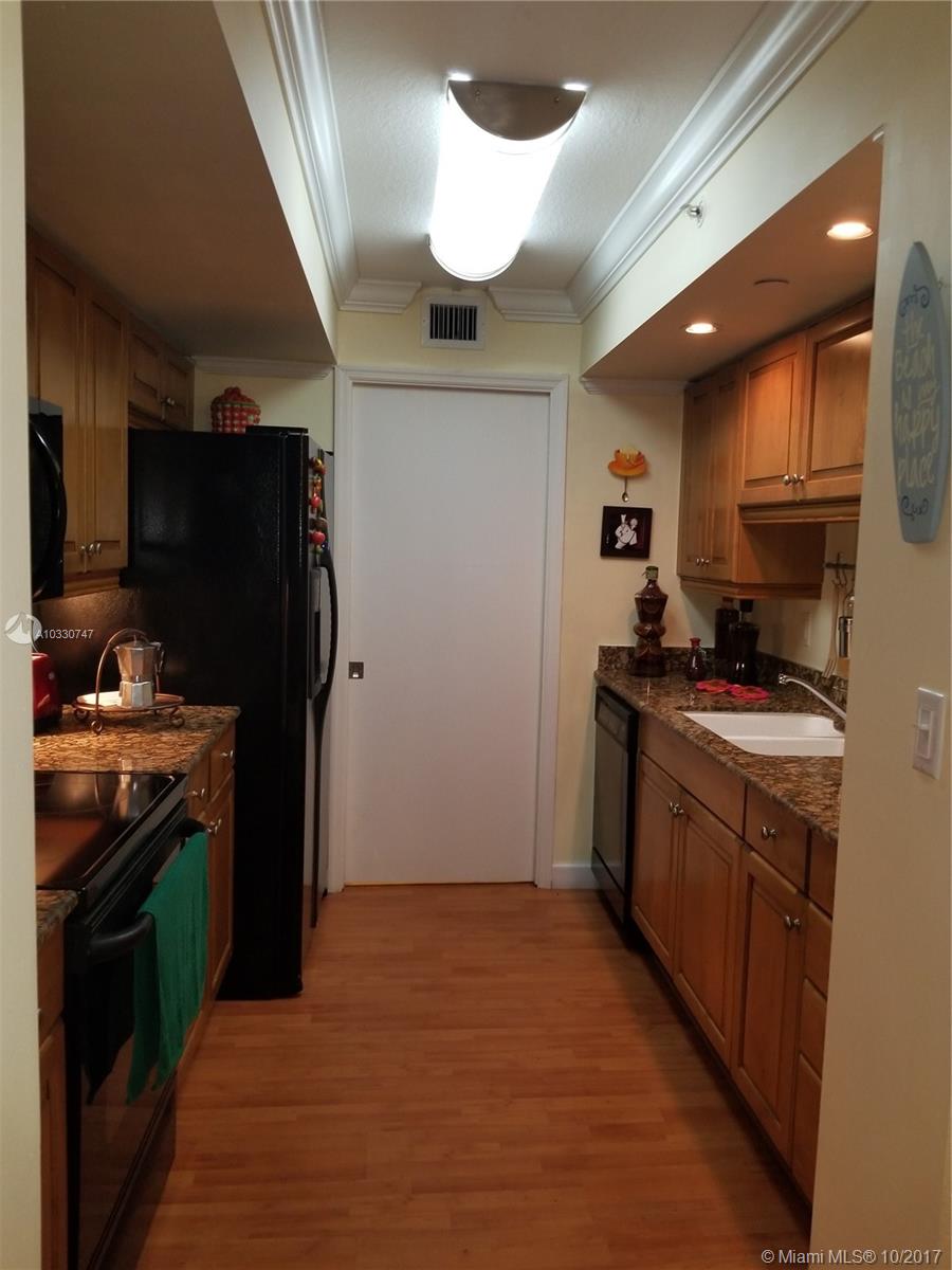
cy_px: 635
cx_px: 476
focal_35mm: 26
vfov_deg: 67.3
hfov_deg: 53.1
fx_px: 953
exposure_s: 1/40
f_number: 1.7
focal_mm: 4.25
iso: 100
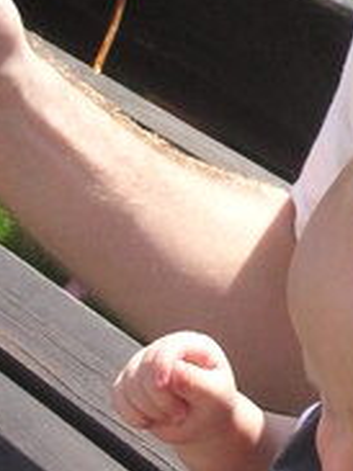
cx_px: 340
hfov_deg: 9.1
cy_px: 226
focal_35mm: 162
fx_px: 2205
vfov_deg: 12.2
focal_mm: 6.1
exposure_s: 1/750
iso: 50
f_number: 2.8
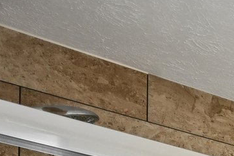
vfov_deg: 12.2
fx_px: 513
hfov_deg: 14.5
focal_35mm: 79
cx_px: 580
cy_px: 412
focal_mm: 14
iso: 160
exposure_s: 1/15
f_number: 8
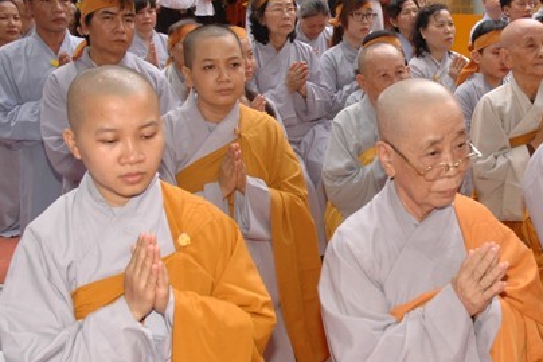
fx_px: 859
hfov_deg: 34.5
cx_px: 395
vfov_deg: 23.8
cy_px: 190
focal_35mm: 57
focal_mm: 24
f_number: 5.6
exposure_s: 1/125
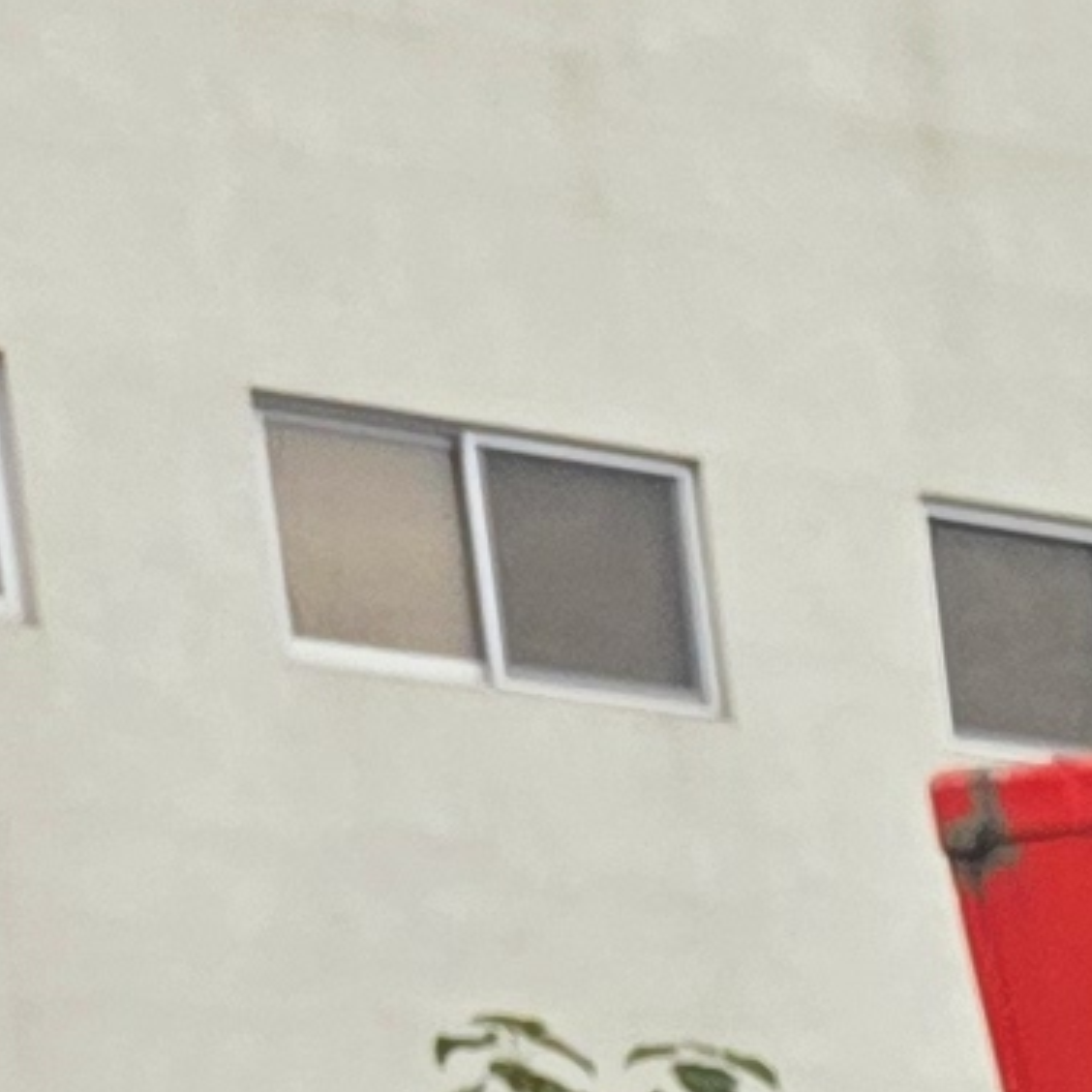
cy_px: 3947
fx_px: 7709
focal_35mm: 216
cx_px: 5292
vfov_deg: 6.8
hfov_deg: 5.9
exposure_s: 1/180
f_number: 1.7
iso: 50
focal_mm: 6.3
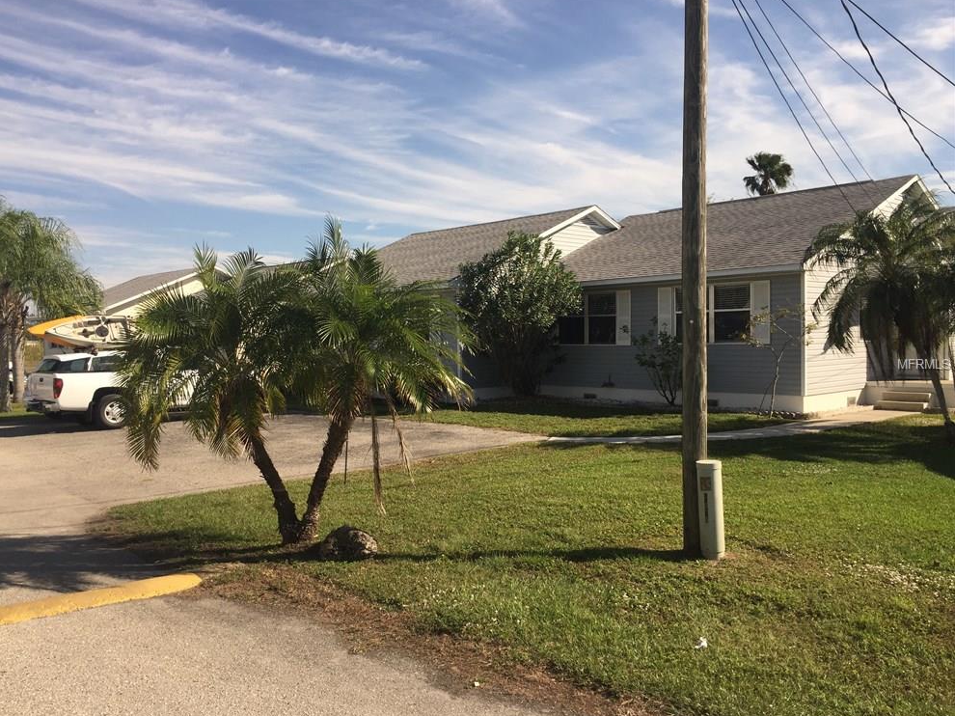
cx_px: 462
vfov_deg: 46.8
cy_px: 365
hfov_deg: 60.0
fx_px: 827
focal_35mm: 30
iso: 32
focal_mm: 4.15
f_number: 2.2
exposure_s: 1/1980
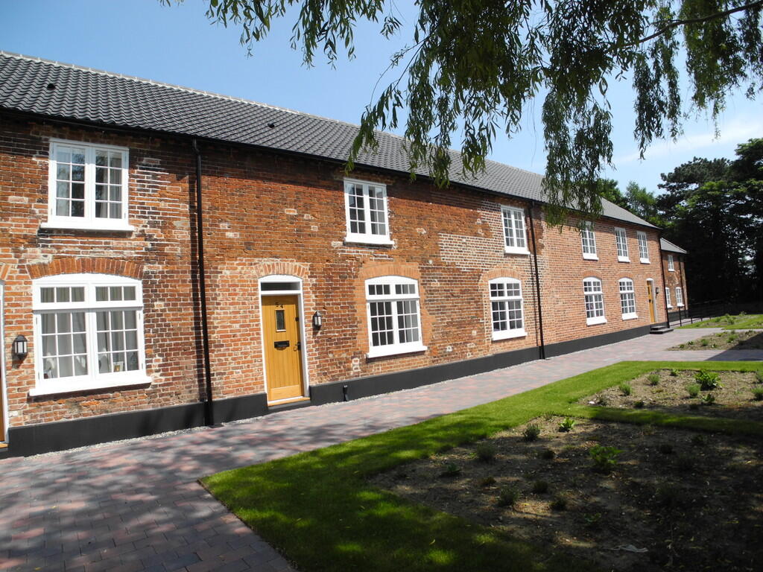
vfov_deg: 49.7
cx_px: 382
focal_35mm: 28
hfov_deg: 63.4
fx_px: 617
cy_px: 286
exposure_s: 1/887
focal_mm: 6
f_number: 3.5
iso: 100
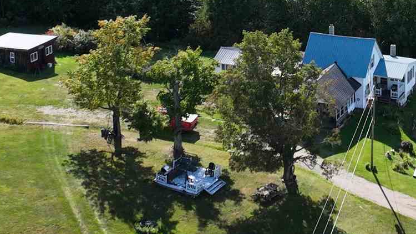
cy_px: -8
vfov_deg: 11.2
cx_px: 364
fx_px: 1180
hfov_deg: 19.7
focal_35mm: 107
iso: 230
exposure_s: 1/2500
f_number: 2.8
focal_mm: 12.29
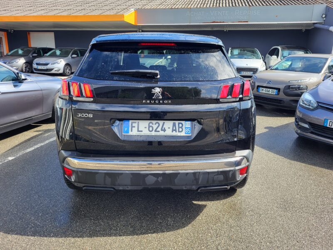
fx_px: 250
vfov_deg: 53.1
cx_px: 166
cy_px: 125
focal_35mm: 26
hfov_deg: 67.3
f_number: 1.8
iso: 40
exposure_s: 1/523
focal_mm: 5.4
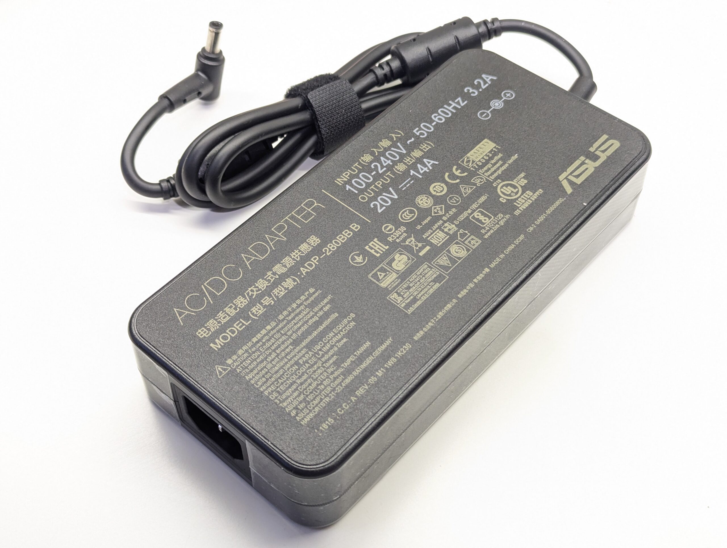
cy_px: 274
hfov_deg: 39.6
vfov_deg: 30.3
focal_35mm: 48
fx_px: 1010
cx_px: 364
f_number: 1.85
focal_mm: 6.81
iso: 160
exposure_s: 1/90
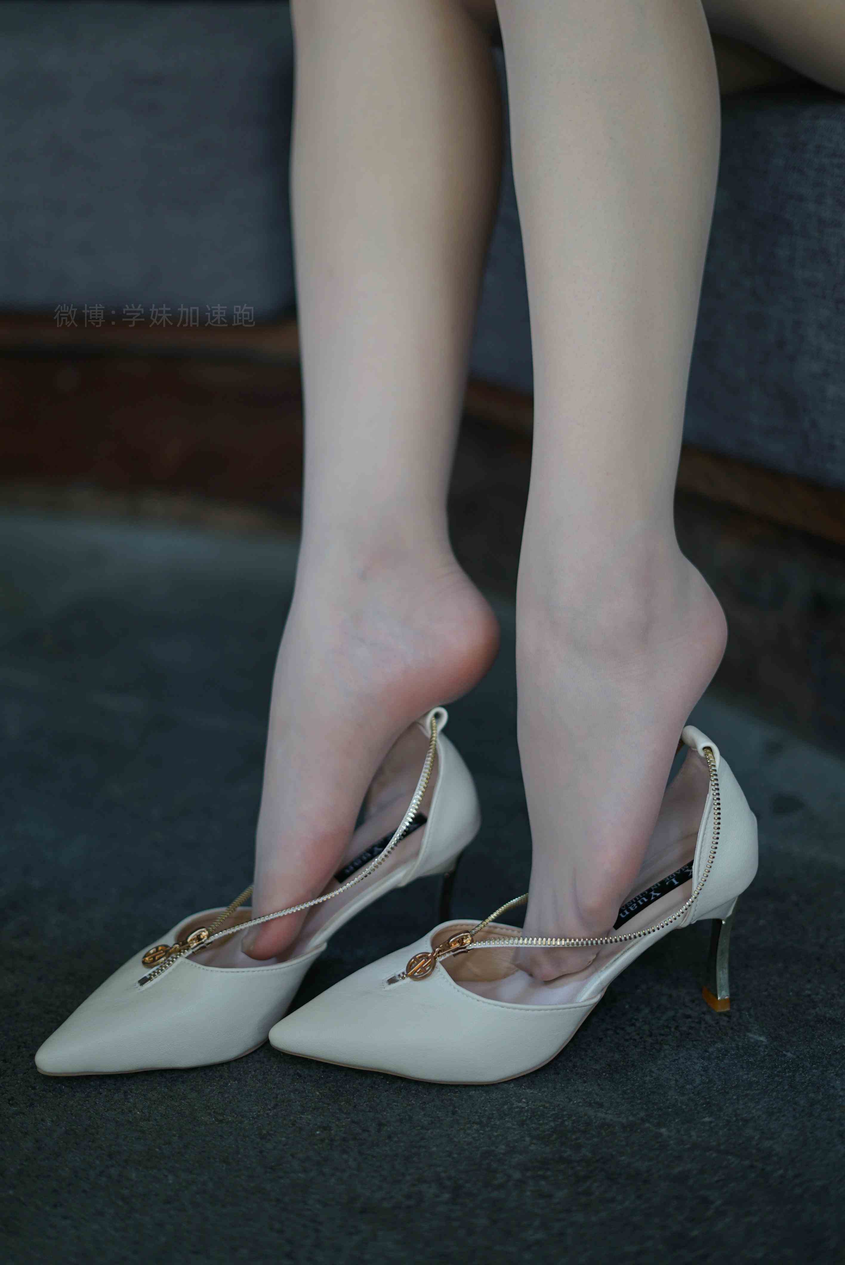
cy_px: 632
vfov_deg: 39.6
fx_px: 1758
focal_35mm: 50
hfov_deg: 27.0
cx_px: 422
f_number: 2
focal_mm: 50
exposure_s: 1/125
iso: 200
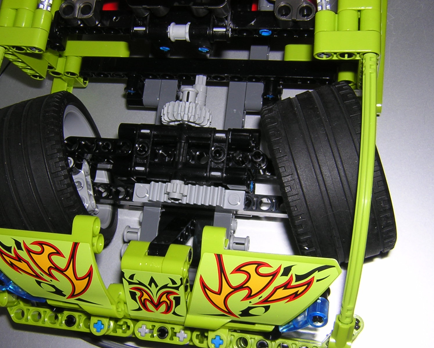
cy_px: 174
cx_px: 209
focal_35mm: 45
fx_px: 578
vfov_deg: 33.4
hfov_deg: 41.1
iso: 100
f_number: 5.6
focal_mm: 5.6
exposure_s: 1/60.1
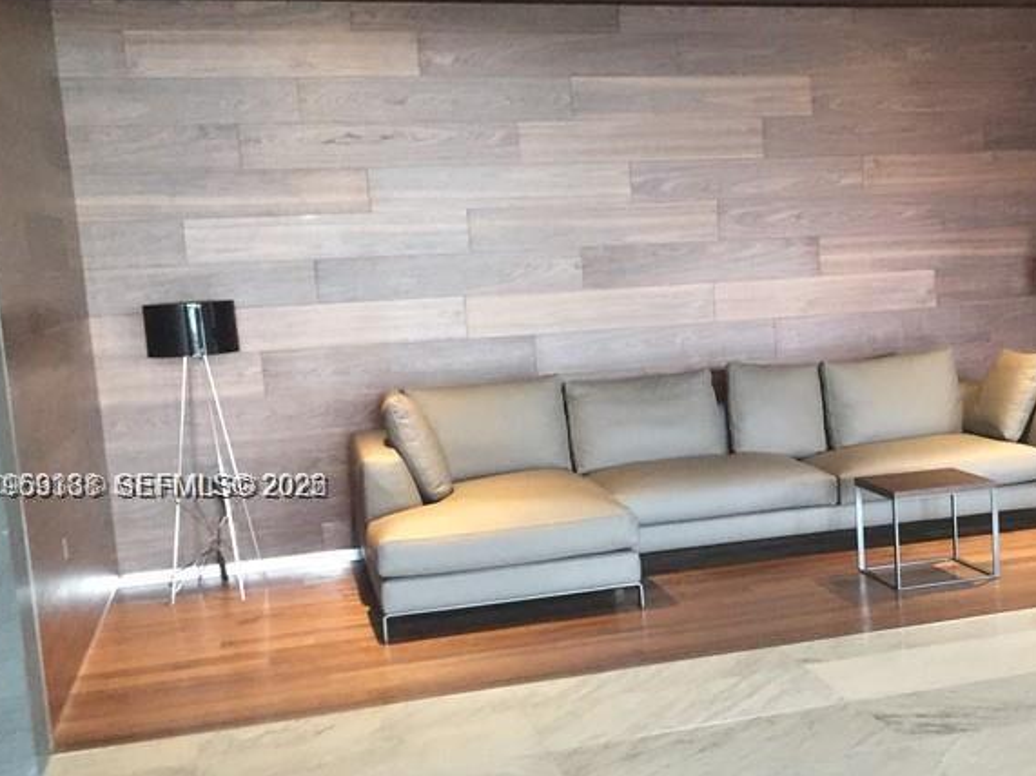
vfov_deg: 27.9
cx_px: 873
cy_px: 488
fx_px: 1556
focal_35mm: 52
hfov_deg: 35.3
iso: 100
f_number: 2.2
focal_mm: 4.15
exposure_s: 1/10
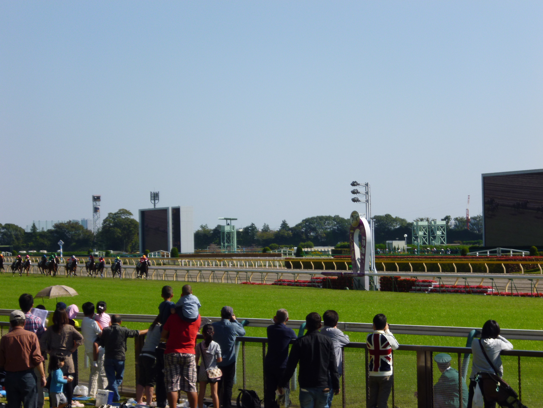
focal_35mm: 112
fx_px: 1757
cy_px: 204
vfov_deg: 13.2
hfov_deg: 17.6
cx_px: 272
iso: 100
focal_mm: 20
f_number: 6.5
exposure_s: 1/320
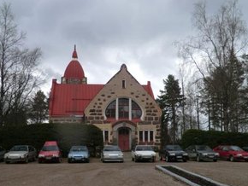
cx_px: 124
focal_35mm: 40
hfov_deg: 46.8
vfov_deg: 35.6
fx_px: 287
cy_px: 127
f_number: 3.5
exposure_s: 1/400
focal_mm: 5.2
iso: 64
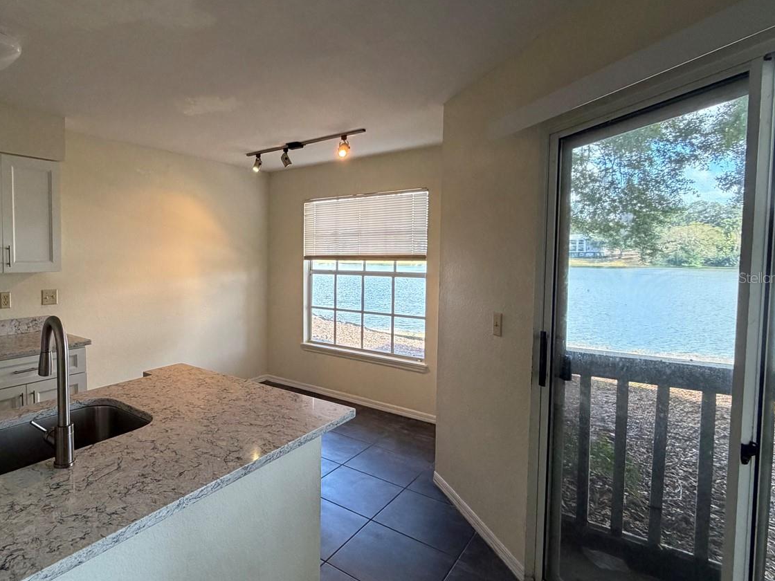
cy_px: 277
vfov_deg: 65.9
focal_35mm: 20
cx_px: 250
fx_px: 448
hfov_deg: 78.7
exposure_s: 1/120
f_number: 2.2
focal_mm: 2.22
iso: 320
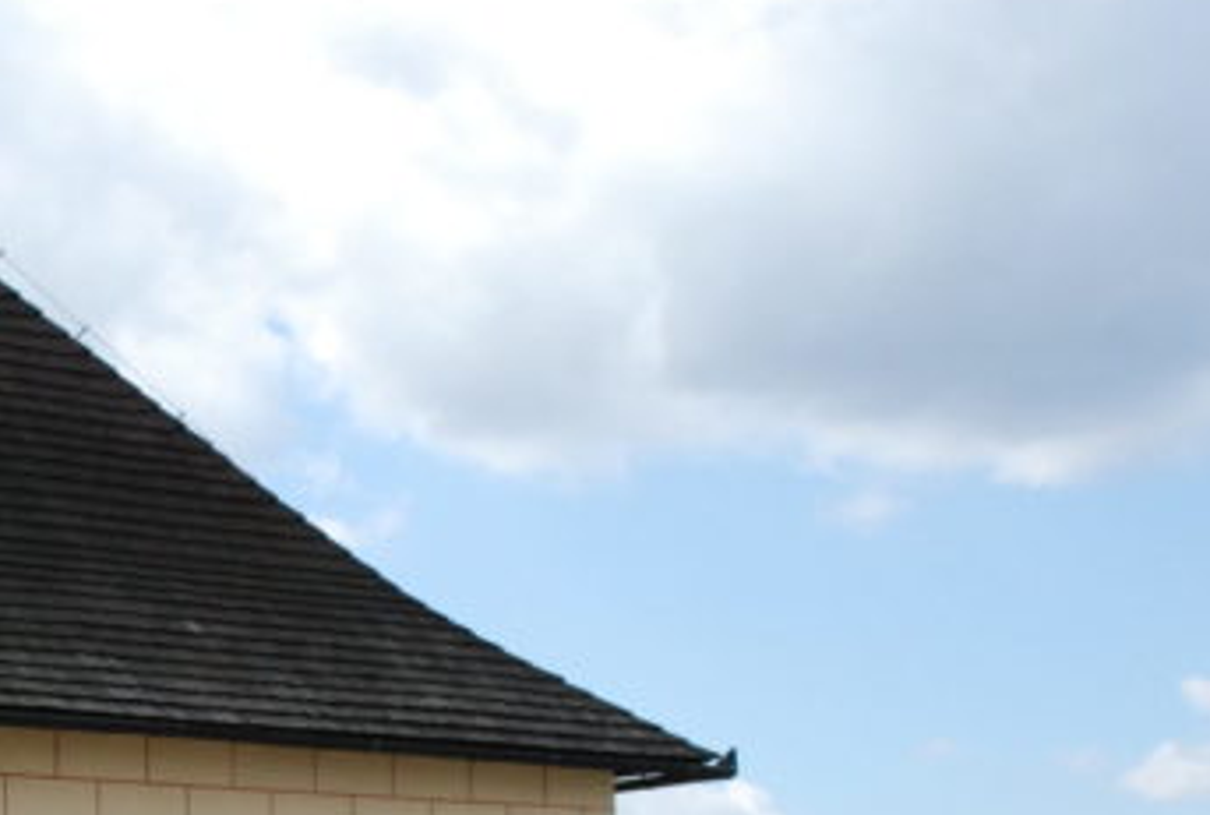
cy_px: 857
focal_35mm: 94
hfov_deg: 21.0
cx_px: 53
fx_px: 3169
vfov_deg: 14.4
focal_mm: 28
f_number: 11
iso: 800
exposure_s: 1/500
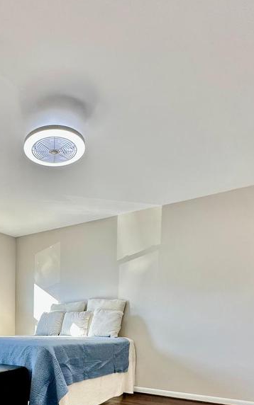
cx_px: 41
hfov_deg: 42.1
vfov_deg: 59.3
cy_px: 343
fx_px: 310
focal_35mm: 28
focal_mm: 2.22
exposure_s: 1/120
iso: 40
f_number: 2.2
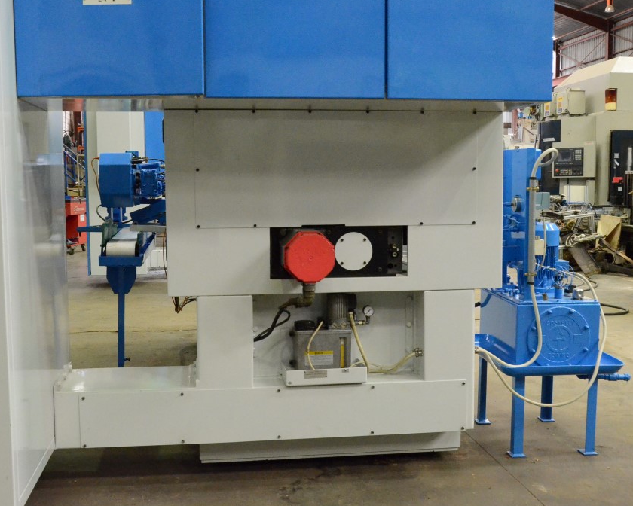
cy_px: 242
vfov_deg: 37.3
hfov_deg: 45.8
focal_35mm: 40
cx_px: 303
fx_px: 749
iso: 6400
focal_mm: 22
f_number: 6.3
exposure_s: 1/160
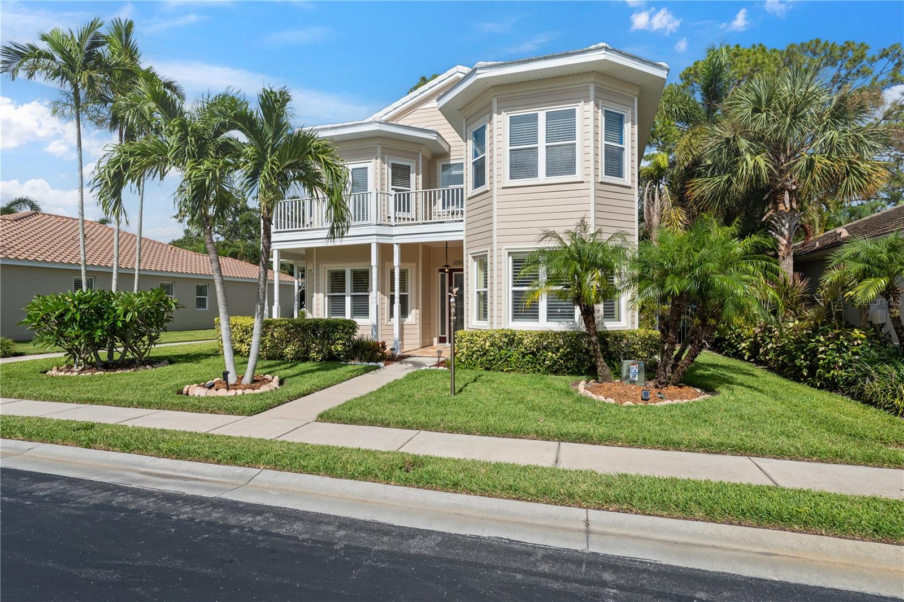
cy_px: 301
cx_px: 452
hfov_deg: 90.0
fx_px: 452
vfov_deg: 67.4
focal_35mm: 18
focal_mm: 18
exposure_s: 1/800
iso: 400
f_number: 8
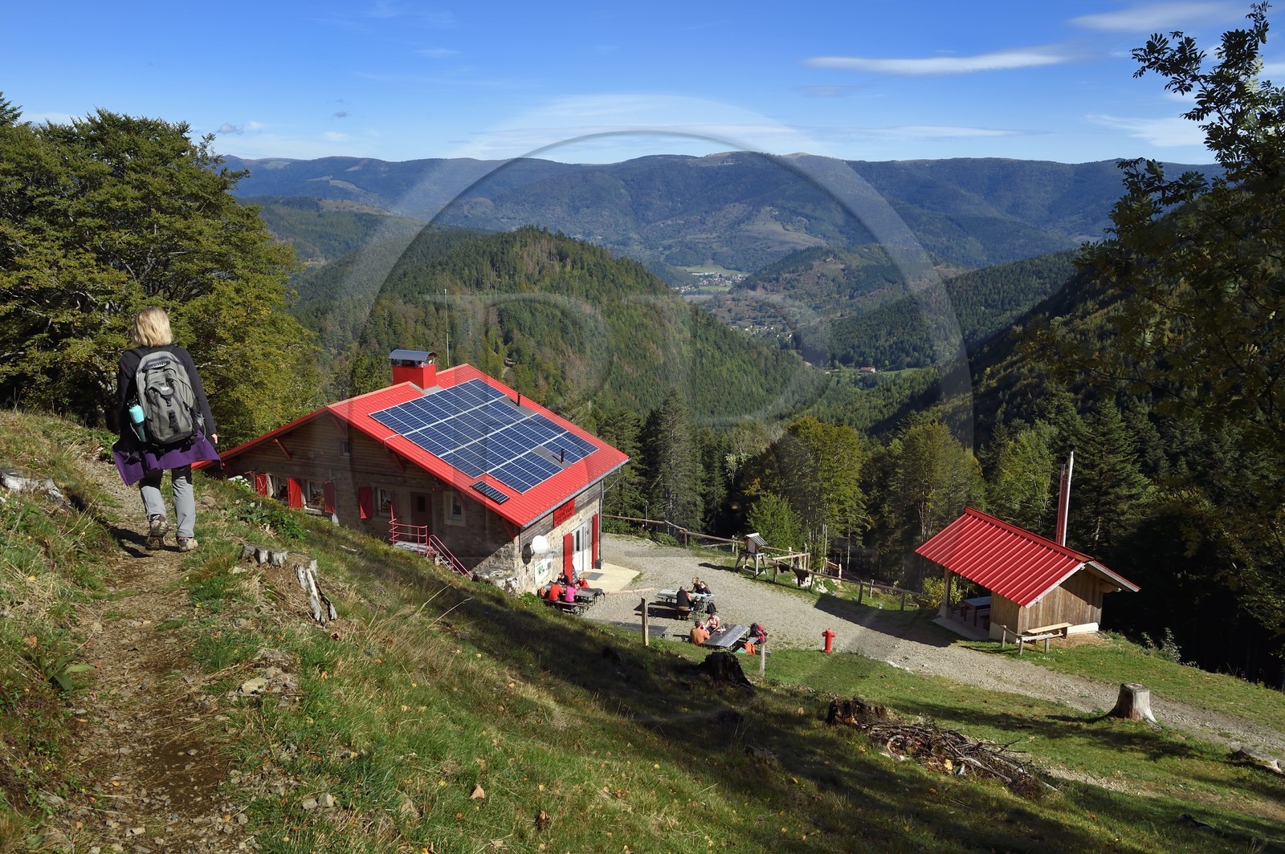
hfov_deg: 55.8
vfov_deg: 38.8
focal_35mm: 34
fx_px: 1213
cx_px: 642
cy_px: 427
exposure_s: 1/250
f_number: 13
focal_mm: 34
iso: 200
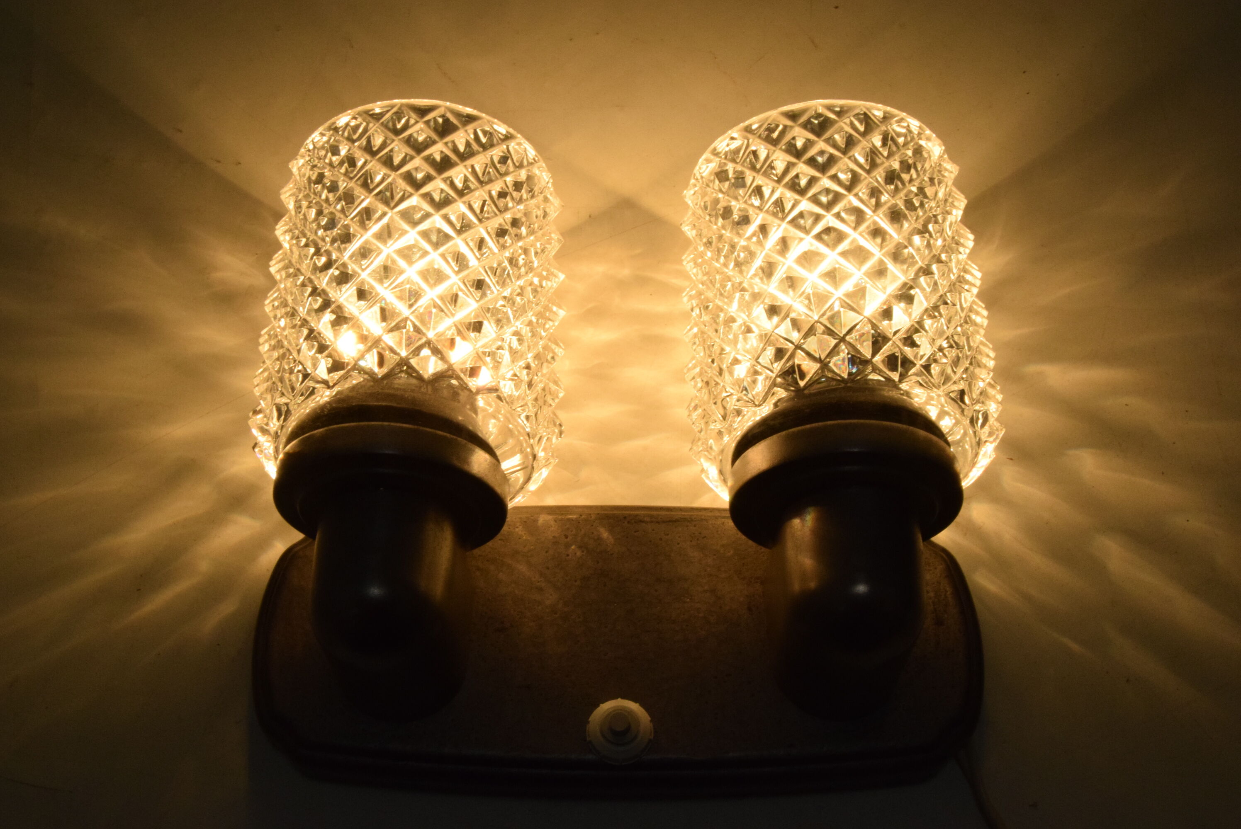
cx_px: 620
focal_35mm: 39
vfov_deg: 34.3
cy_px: 414
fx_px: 1345
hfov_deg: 49.5
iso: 1600
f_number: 25
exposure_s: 1/80
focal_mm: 26
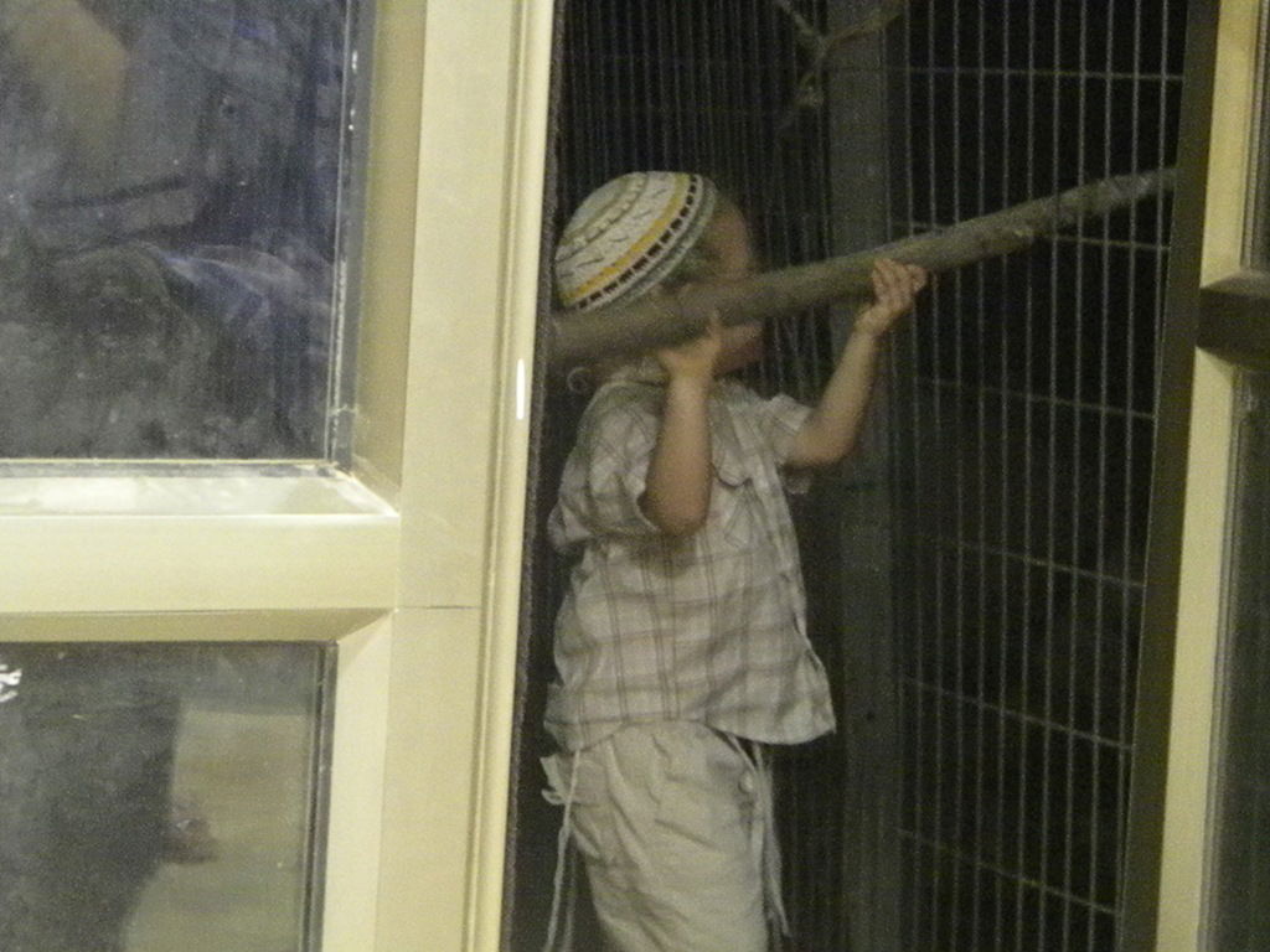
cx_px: 635
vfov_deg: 10.0
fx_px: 5430
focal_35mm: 148
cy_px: 476
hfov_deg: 13.3
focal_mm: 26.8
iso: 3200
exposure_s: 1/44.4
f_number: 5
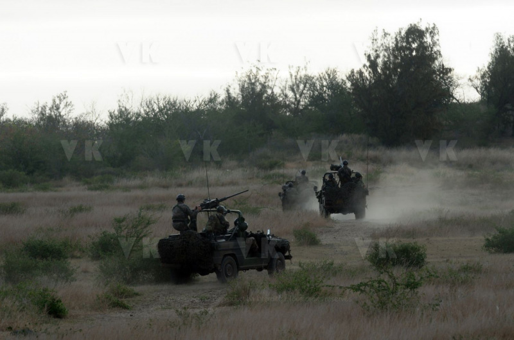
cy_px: 170
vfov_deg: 4.6
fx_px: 4275
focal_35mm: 300
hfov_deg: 6.9
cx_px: 257
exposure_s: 1/400
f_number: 8
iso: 200
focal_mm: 200
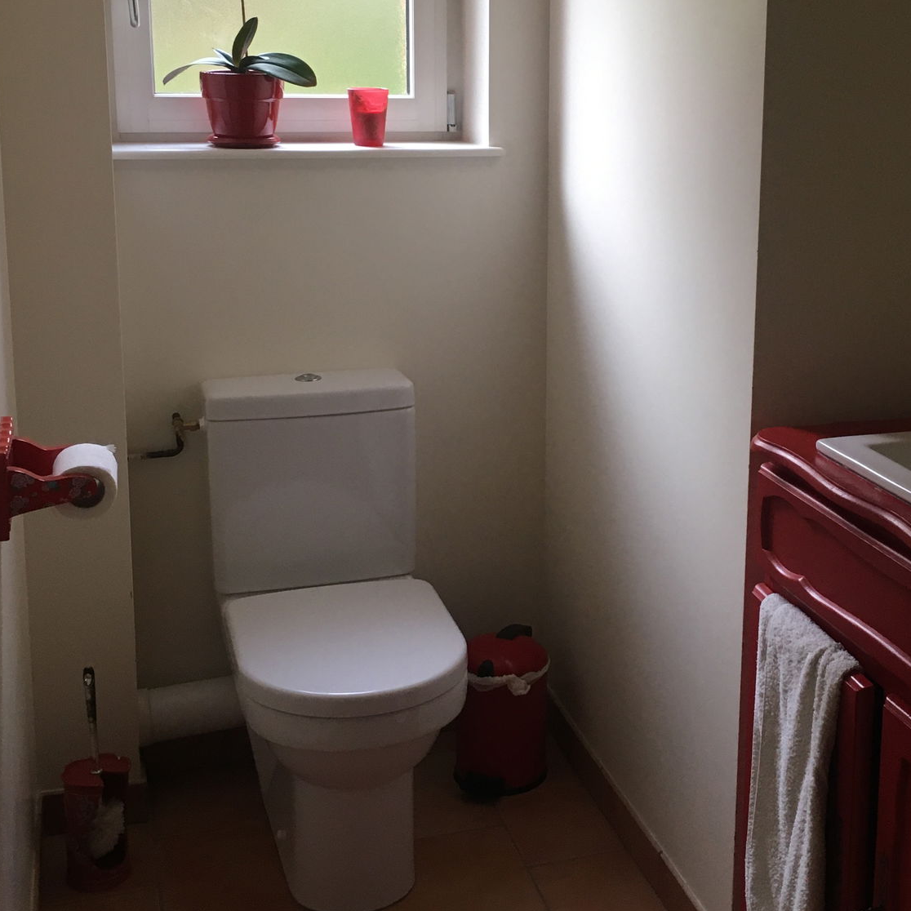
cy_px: 314
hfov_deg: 34.3
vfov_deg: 34.4
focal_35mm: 49
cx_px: 617
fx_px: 1459
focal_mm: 4.15
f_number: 2.2
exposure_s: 1/33
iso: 100
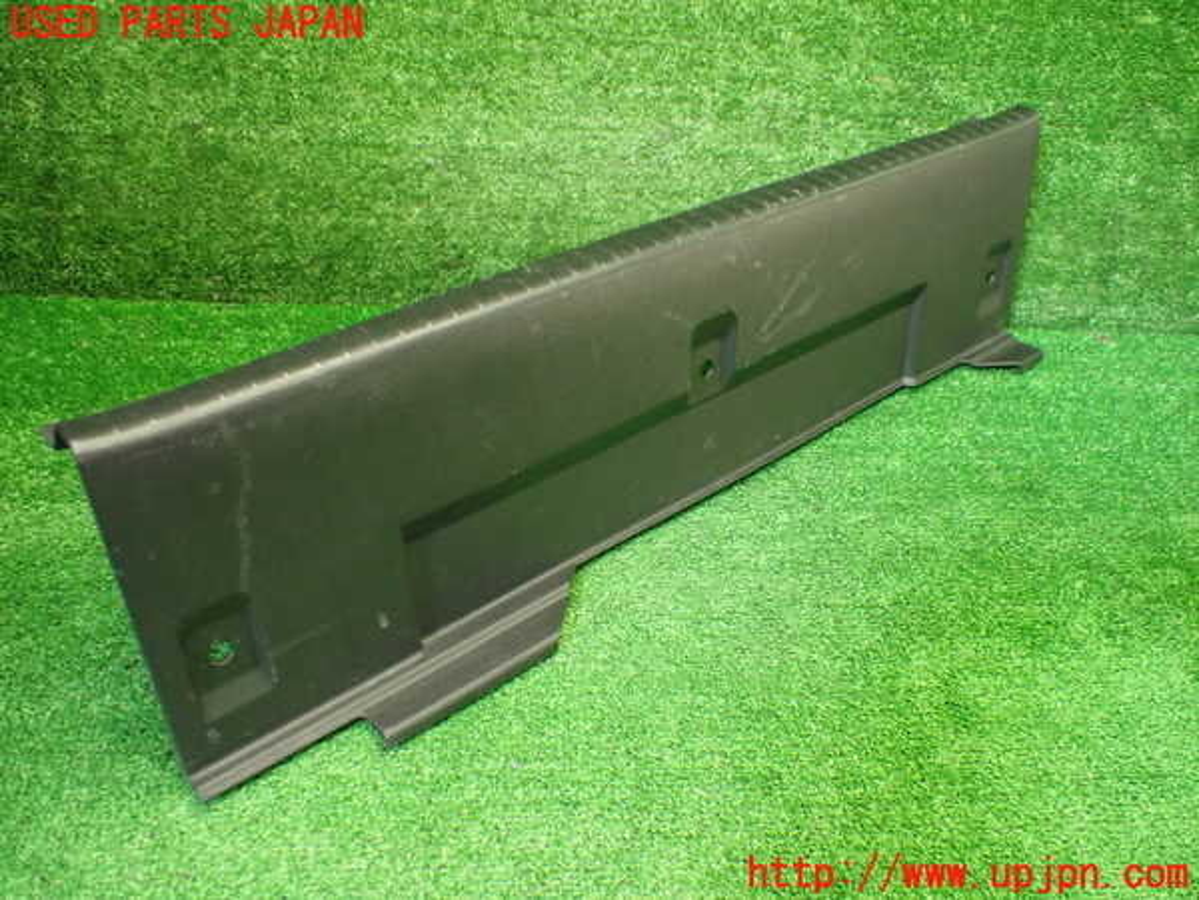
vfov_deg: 46.8
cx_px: 600
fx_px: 1039
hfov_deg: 60.0
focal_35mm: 30
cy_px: 450
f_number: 2.3
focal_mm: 5.4
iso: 800
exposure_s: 1/100
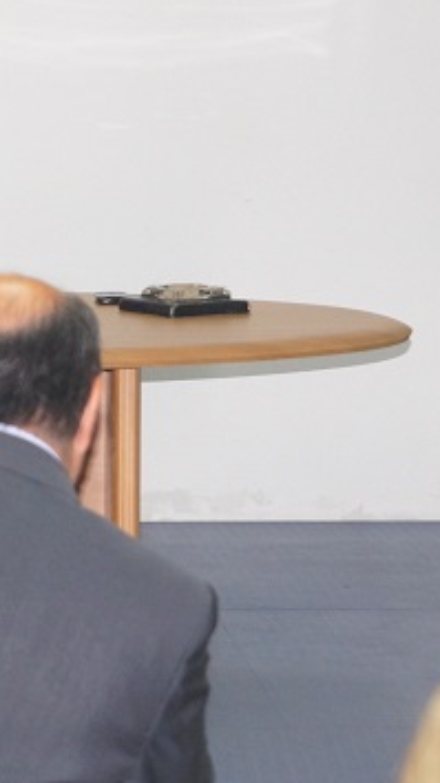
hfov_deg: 6.1
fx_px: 4050
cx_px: -214
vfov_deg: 11.0
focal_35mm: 195
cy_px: 239
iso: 2000
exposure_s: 1/80
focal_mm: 55
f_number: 5.6
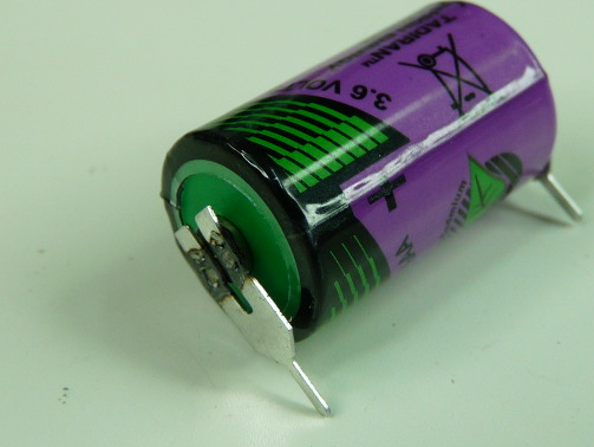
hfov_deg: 25.9
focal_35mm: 75
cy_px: 183
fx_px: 1288
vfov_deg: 19.6
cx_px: 341
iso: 100
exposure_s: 1/60
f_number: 3
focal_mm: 6
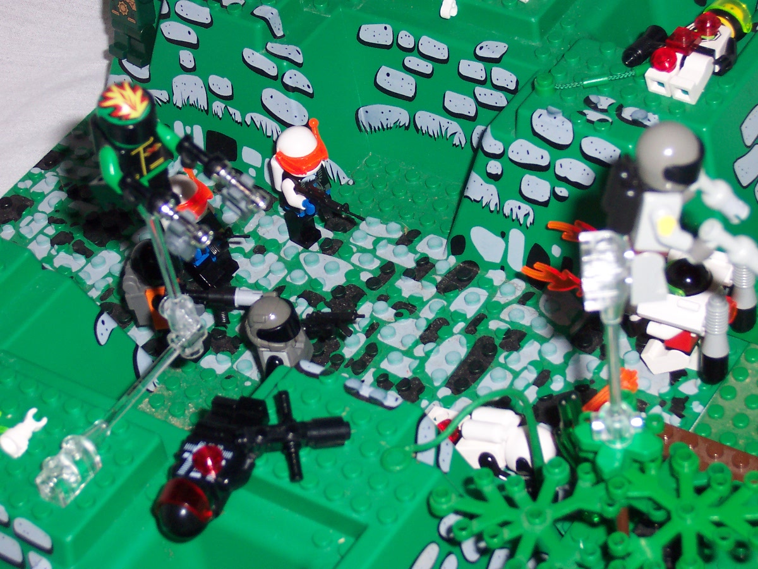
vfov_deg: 13.0
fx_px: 2496
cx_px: 379
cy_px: 284
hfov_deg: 17.3
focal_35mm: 114
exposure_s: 1/90
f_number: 4.8
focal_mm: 17.6
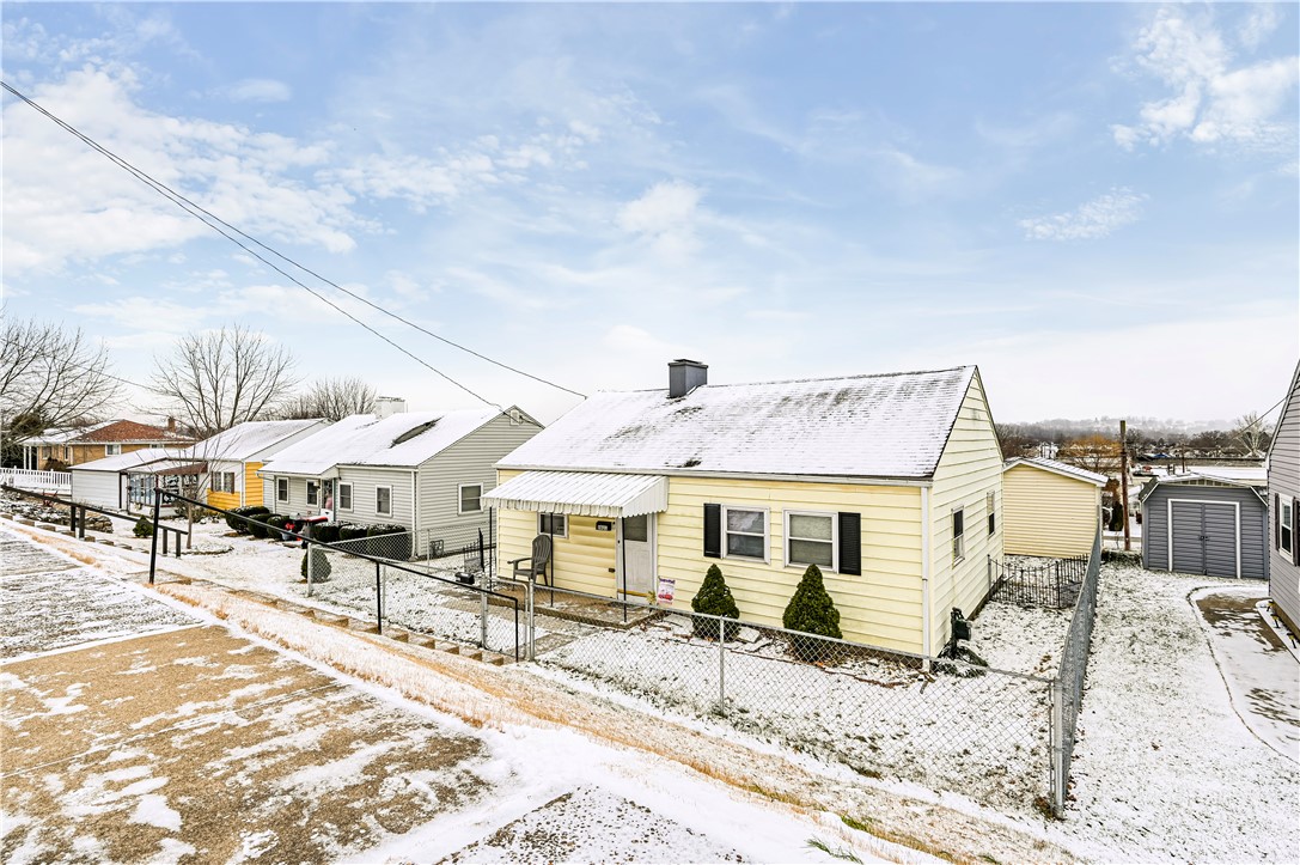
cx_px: 650
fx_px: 595
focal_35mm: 16
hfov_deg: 95.0
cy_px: 432
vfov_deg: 72.0
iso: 100
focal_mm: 16.5
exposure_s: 1/125
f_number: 8
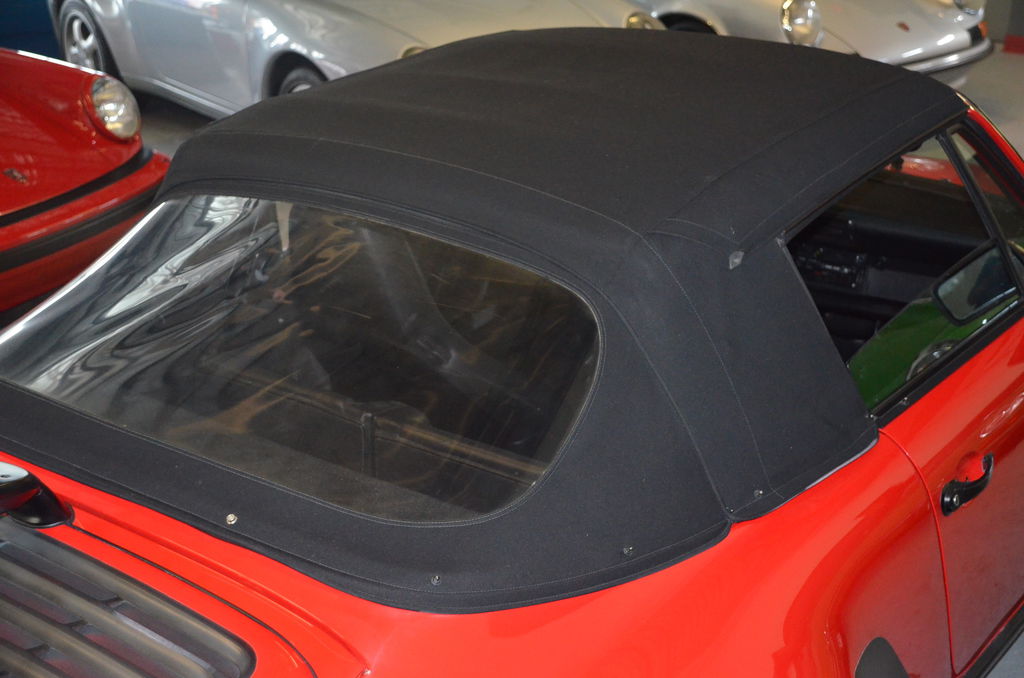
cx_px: 512
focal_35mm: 48
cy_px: 339
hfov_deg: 41.2
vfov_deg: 27.9
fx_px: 1362
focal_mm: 32
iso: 3200
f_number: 4.2
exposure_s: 1/60
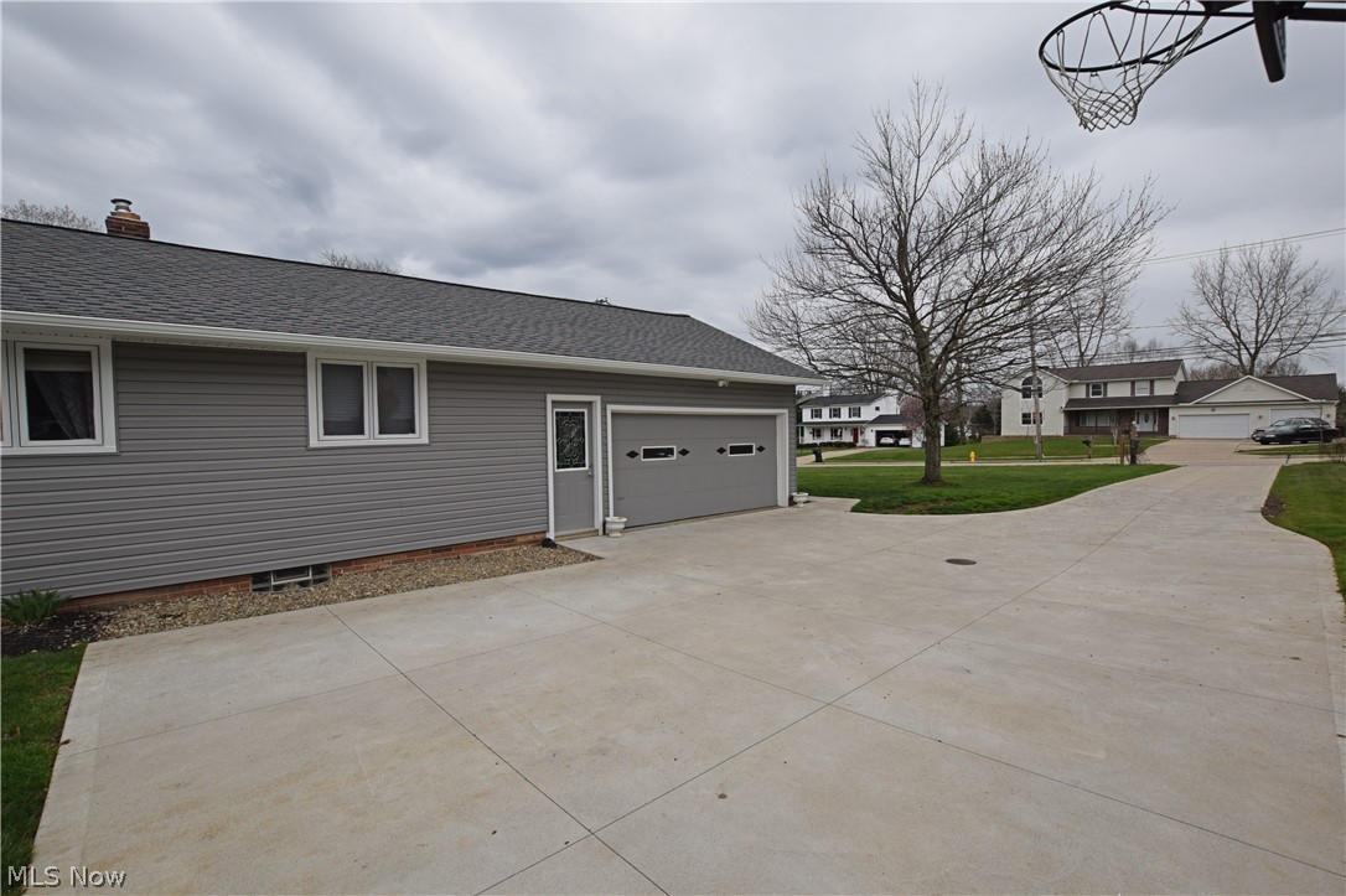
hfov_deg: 100.4
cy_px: 448
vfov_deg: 77.3
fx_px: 561
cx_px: 673
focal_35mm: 15
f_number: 9
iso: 200
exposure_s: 1/320
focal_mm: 10
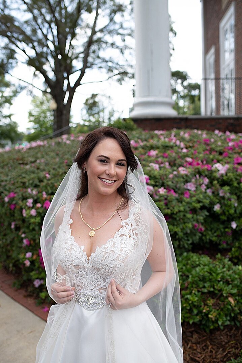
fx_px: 353
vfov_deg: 54.4
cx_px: 121
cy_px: 182
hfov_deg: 37.9
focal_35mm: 35
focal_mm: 35
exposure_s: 1/400
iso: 100
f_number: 3.2
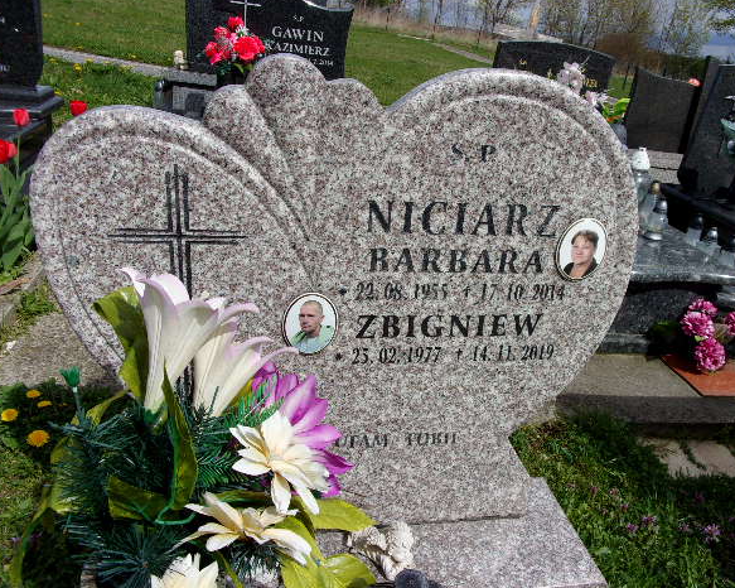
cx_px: 386
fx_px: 652
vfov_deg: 48.5
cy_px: 295
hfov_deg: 58.8
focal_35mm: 30
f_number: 10.8
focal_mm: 5.1
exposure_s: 1/150
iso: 80
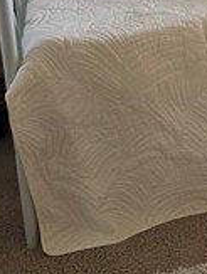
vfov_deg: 19.7
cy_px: -49
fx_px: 747
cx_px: 338
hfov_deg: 14.4
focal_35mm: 94
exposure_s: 1/121
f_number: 1.78
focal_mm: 6.86
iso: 100
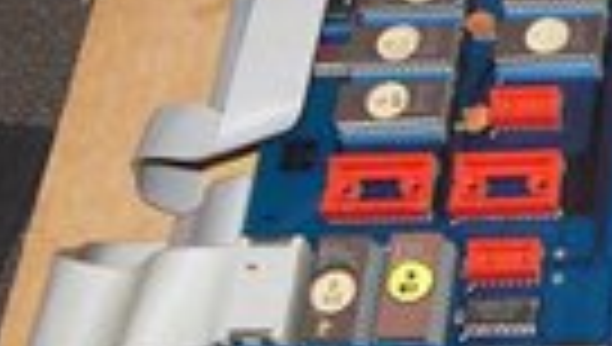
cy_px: -36
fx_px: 1918
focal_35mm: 118
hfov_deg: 16.3
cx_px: 954
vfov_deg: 10.2
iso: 200
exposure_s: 1/30
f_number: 3.5
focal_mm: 6
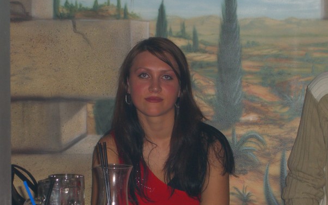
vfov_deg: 11.6
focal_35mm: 113
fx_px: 1010
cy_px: 150
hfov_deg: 18.4
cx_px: 122
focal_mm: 16.6
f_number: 4.4
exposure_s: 1/60
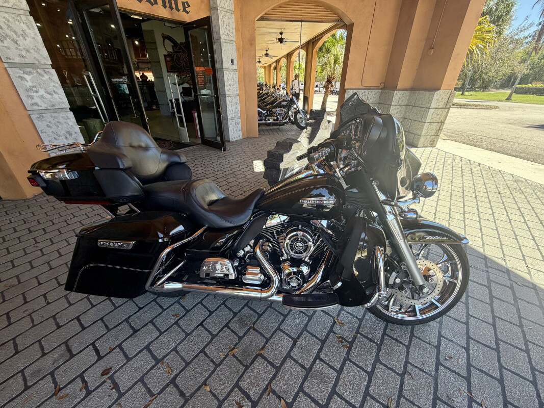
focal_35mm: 14
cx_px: 272
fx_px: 220
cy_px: 204
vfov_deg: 85.7
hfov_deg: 102.1
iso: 50
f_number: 2.2
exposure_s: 1/169
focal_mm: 2.22
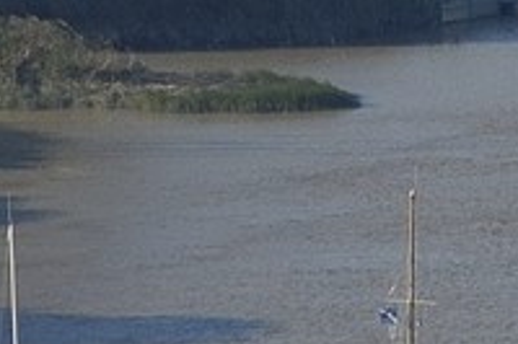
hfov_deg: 1.3
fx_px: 23261
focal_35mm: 1618
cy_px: -114
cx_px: 1720
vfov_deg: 0.8
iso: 100
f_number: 5
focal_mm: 135
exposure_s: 1/350
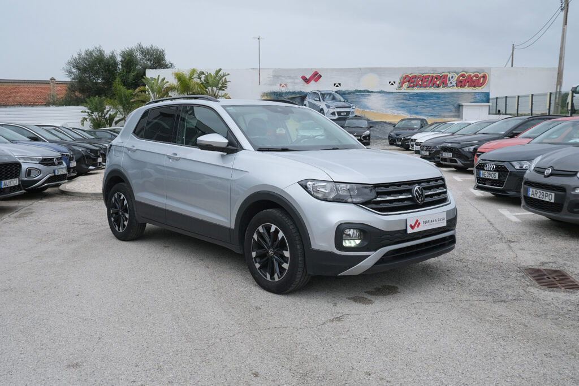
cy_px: 193
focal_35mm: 29
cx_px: 290
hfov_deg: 63.7
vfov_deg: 45.0
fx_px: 466
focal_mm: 19.2
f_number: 9
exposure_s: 1/160
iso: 640
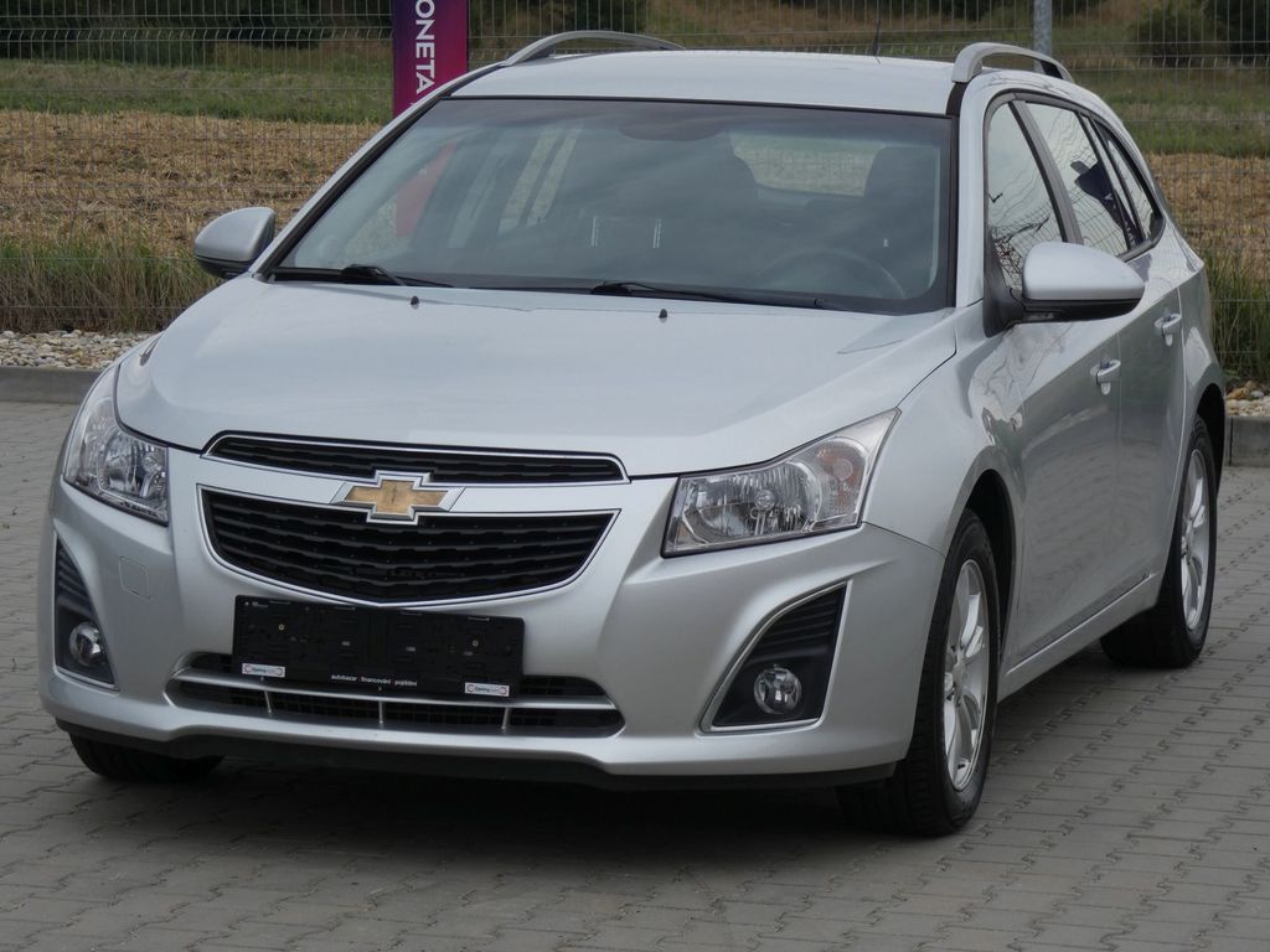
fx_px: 4696
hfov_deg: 15.4
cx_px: 635
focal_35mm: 128
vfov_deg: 11.6
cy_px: 476
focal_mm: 22.9
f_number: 5.6
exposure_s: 1/320
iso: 80
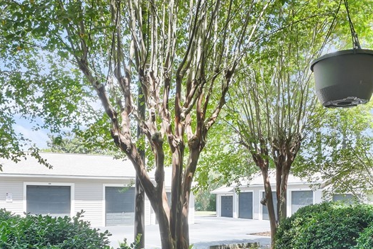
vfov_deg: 38.2
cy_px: 206
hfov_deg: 57.2
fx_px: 342
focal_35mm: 33
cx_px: 188
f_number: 9
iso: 320
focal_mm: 16
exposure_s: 1/10
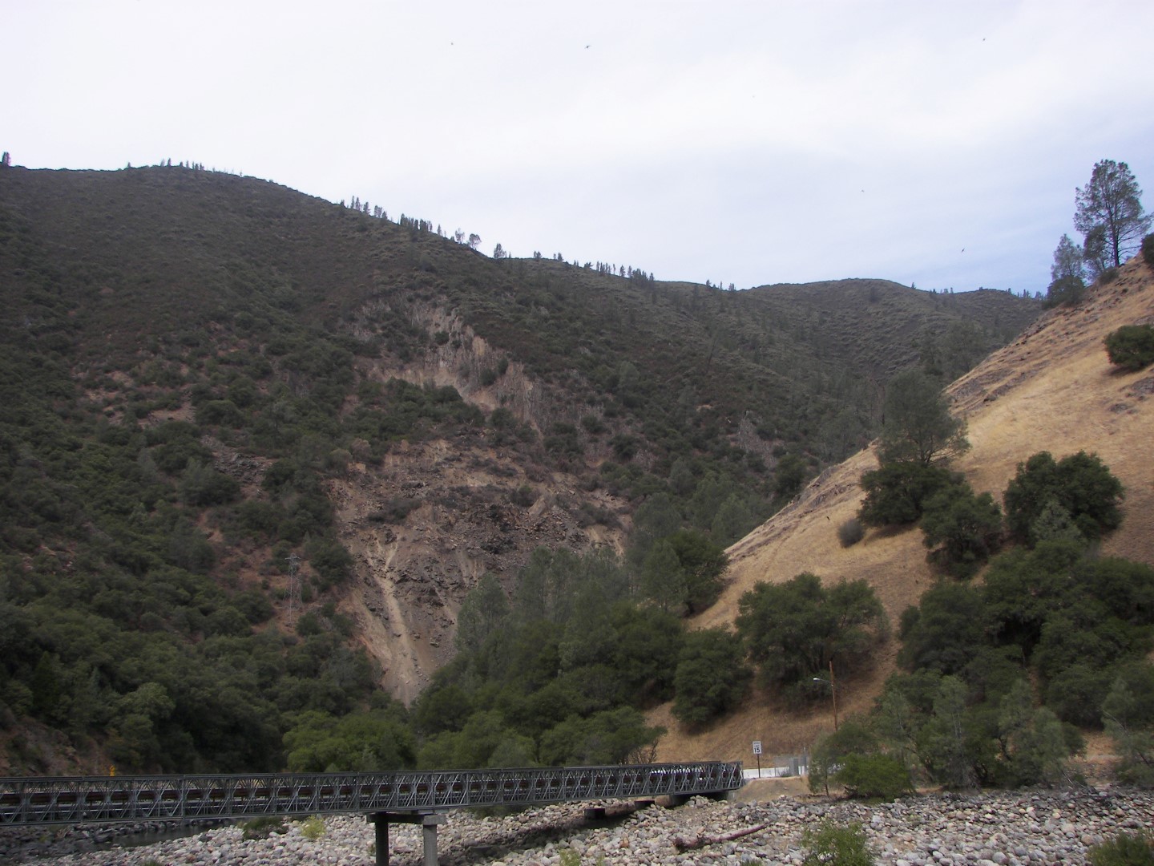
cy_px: 433
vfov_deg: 39.7
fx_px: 1200
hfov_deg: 51.4
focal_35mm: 36
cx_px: 577
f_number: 4
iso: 64
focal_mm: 6
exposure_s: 1/500
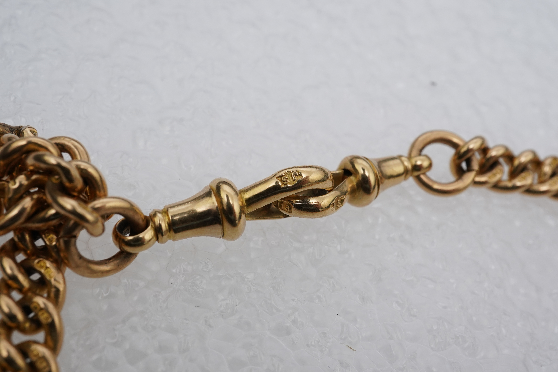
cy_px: 186
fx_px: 697
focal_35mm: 45
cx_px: 279
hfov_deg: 43.6
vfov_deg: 29.9
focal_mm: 30
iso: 500
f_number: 22
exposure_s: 1/125
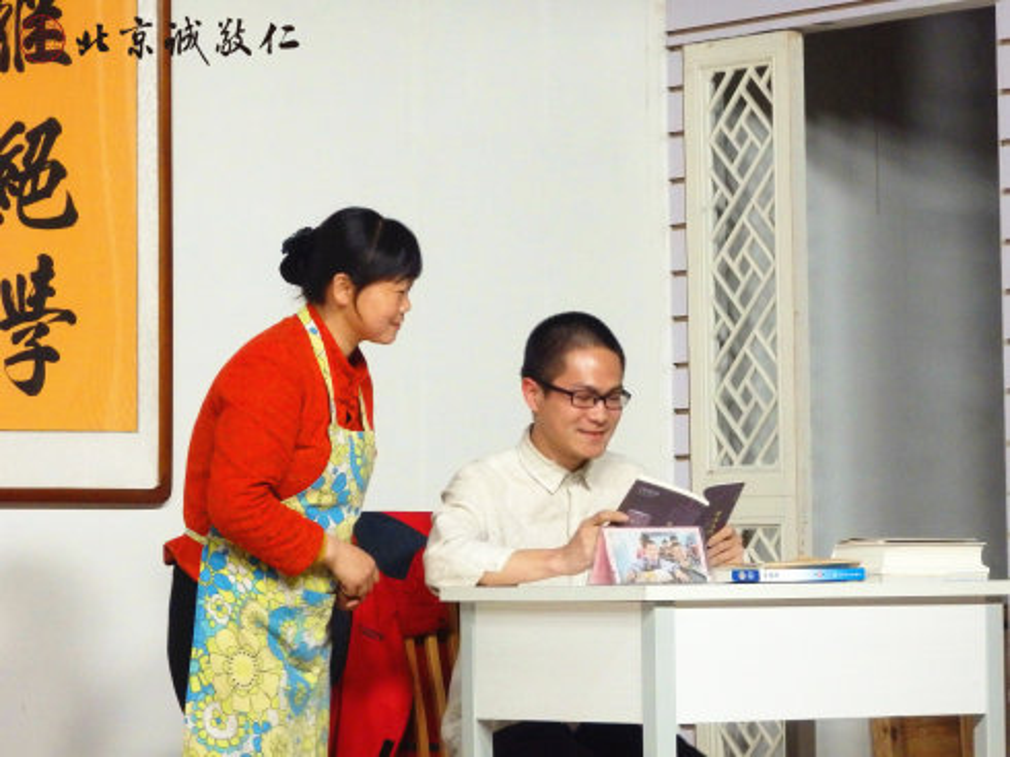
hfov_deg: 12.8
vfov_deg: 9.6
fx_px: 4491
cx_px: 505
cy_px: 378
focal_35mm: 154
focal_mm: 27.5
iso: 1250
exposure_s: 1/20
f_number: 5.5
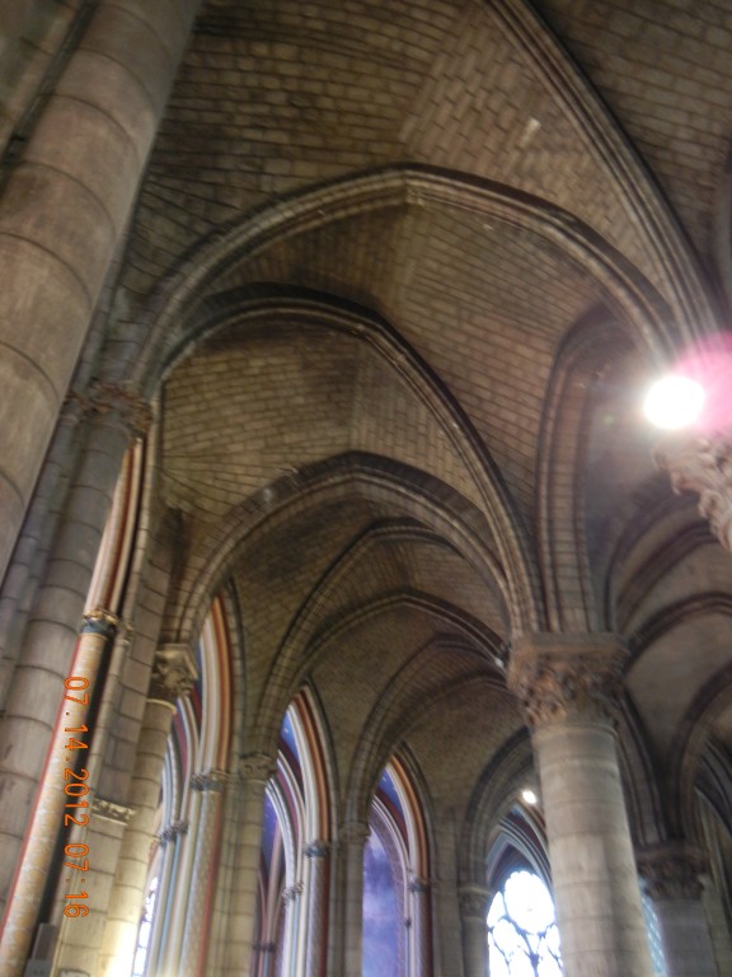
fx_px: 846
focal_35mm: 30
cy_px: 488
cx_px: 366
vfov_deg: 60.0
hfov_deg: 46.8
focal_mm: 5.4
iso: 400
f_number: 3.5
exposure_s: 1
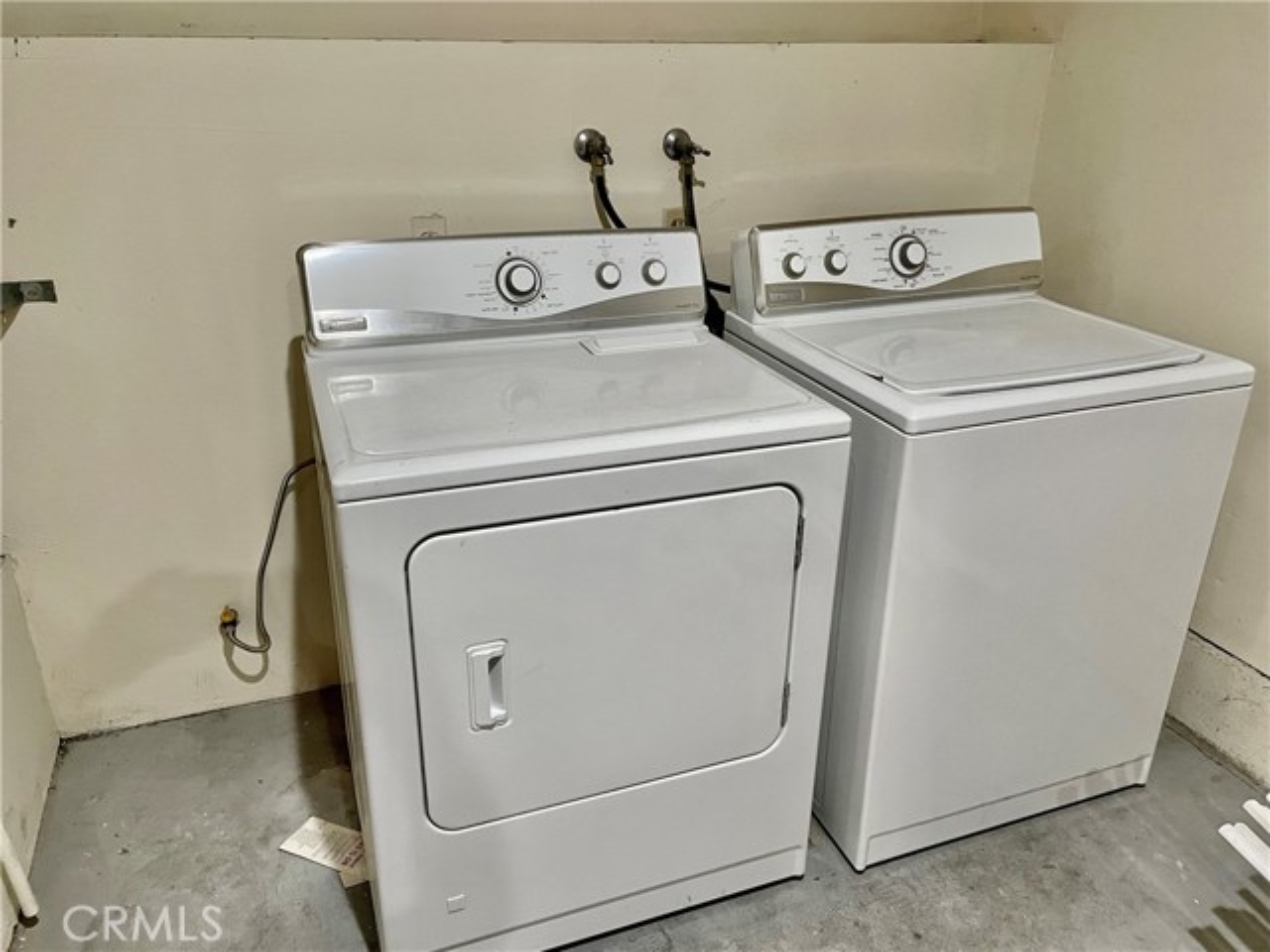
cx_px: 635
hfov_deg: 67.3
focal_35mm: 26
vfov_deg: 53.1
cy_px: 476
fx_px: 954
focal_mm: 4.2
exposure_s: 1/60
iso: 250
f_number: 1.6
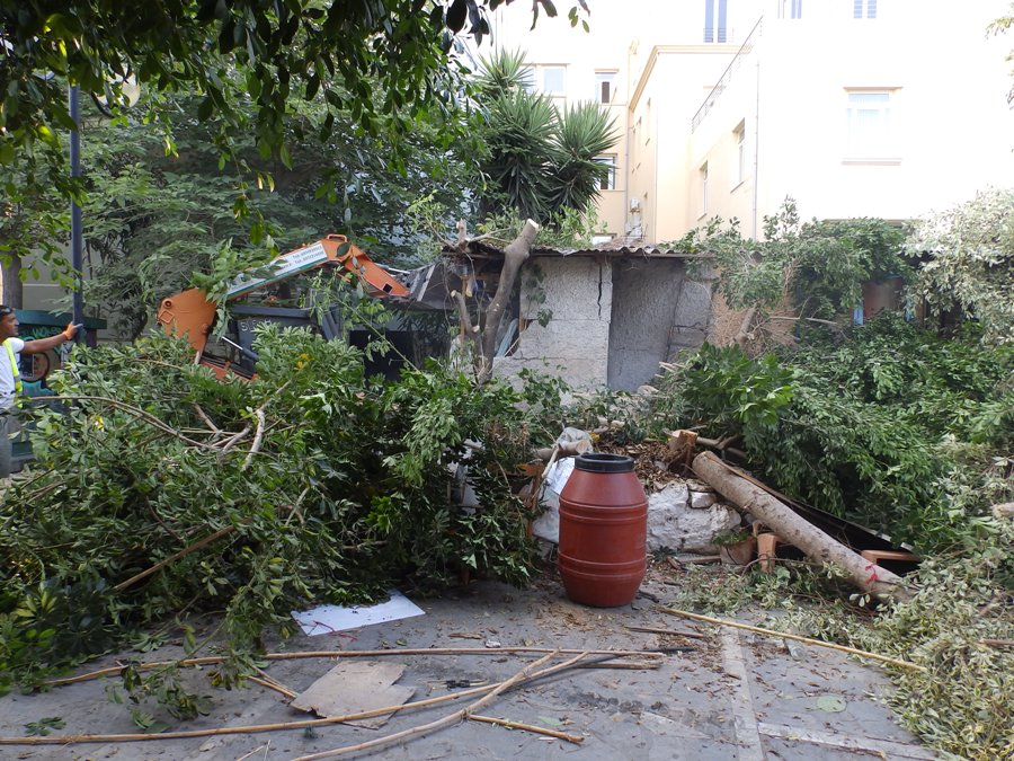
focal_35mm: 22
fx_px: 644
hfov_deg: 76.4
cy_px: 380
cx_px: 507
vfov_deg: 61.1
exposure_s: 1/40
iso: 80
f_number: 3.4
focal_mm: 4
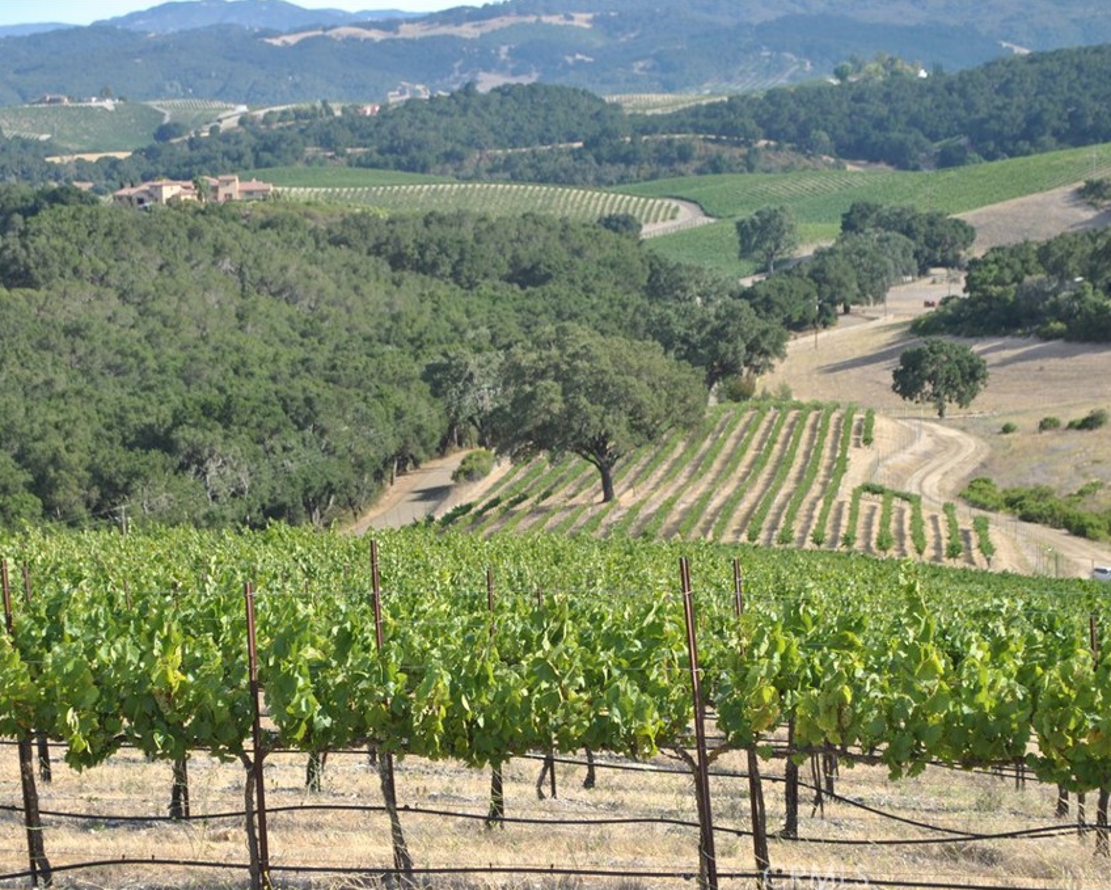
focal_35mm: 94
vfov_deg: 16.4
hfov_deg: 20.5
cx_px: 507
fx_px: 3078
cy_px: 446
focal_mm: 55
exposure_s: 1/200
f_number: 6.3
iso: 100
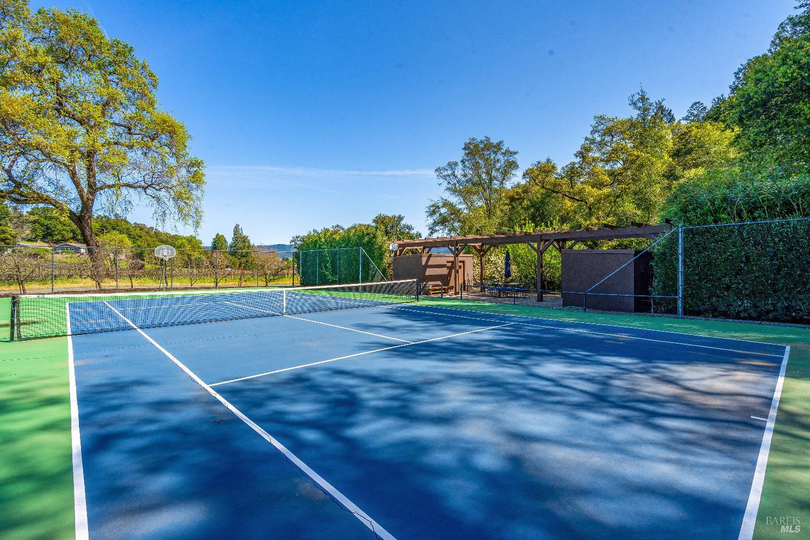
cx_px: 405
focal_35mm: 16
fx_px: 360
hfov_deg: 96.7
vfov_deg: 73.8
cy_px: 270
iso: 320
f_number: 11
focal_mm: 16
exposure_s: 1/320
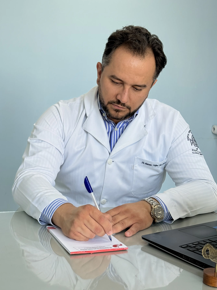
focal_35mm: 42
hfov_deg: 34.3
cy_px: 133
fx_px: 351
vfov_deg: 44.8
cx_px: 108
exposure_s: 1/120
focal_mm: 6.76
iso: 64
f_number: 1.78
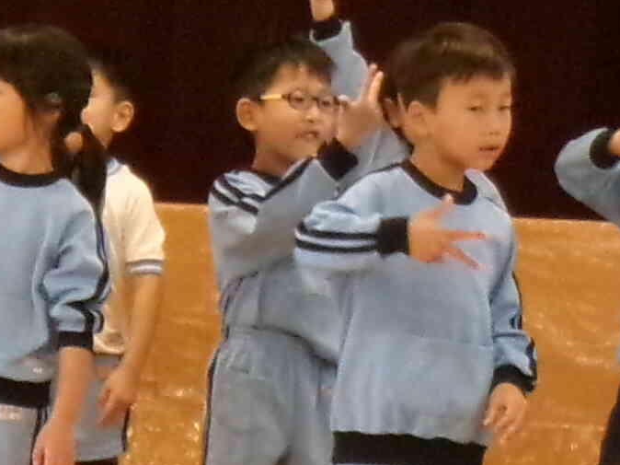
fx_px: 5139
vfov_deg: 5.1
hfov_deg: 6.8
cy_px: 632
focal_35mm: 287
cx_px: -228
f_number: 4.9
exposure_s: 1/125
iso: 800
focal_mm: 9.5
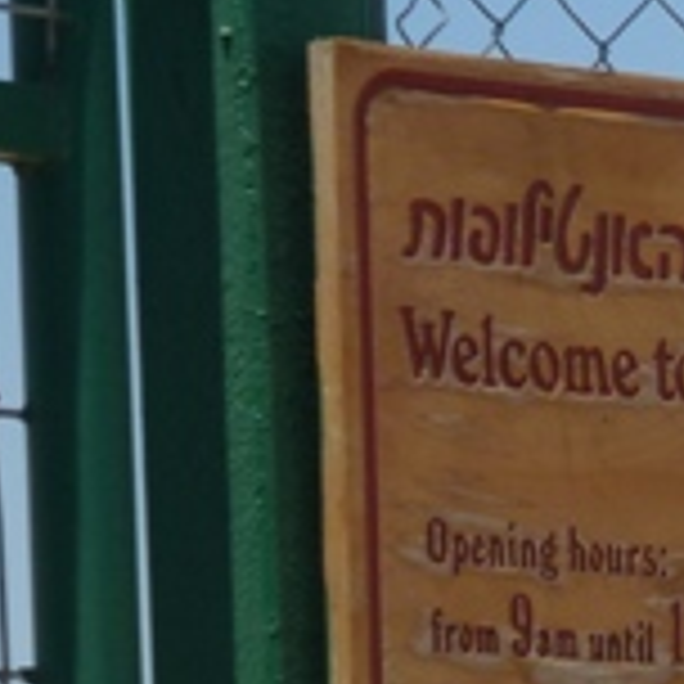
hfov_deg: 3.6
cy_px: 495
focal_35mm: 487
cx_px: 954
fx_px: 10887
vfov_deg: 3.6
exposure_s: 1/800
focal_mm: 23.4
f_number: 5.2
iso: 100
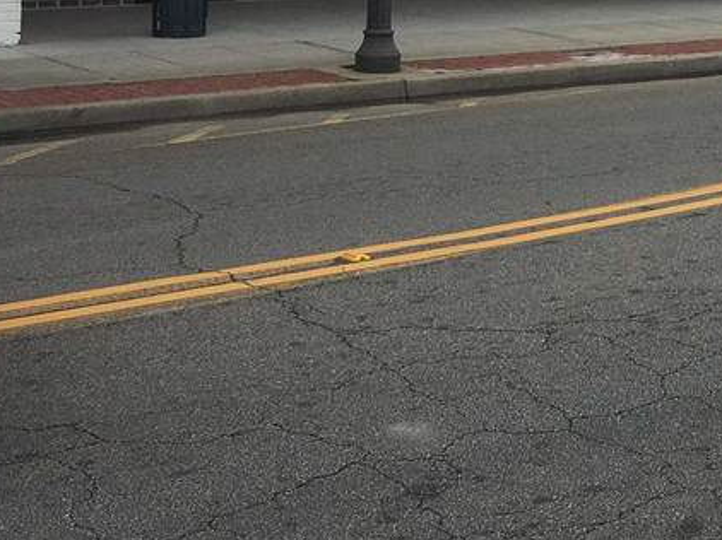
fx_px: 1834
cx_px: 719
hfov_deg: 21.5
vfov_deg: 16.0
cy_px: -138
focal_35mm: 88
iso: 25
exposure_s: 1/818
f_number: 2.2
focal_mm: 4.15
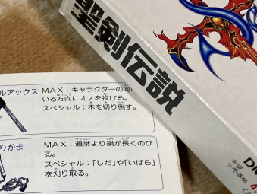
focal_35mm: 66
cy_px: 208
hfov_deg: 26.7
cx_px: -34
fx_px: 491
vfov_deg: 21.3
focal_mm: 3.99
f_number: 1.8
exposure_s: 1/60
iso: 160
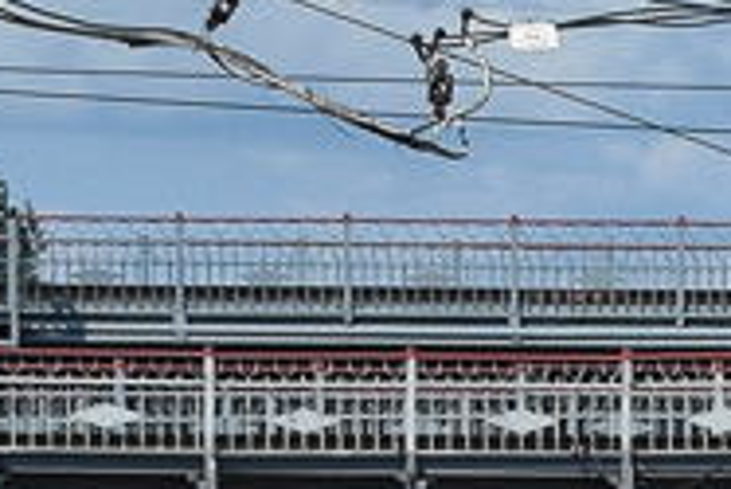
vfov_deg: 4.0
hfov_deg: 5.9
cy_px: 1025
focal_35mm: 337
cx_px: 1536
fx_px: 6852
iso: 200
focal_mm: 35
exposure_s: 1/1000
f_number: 8
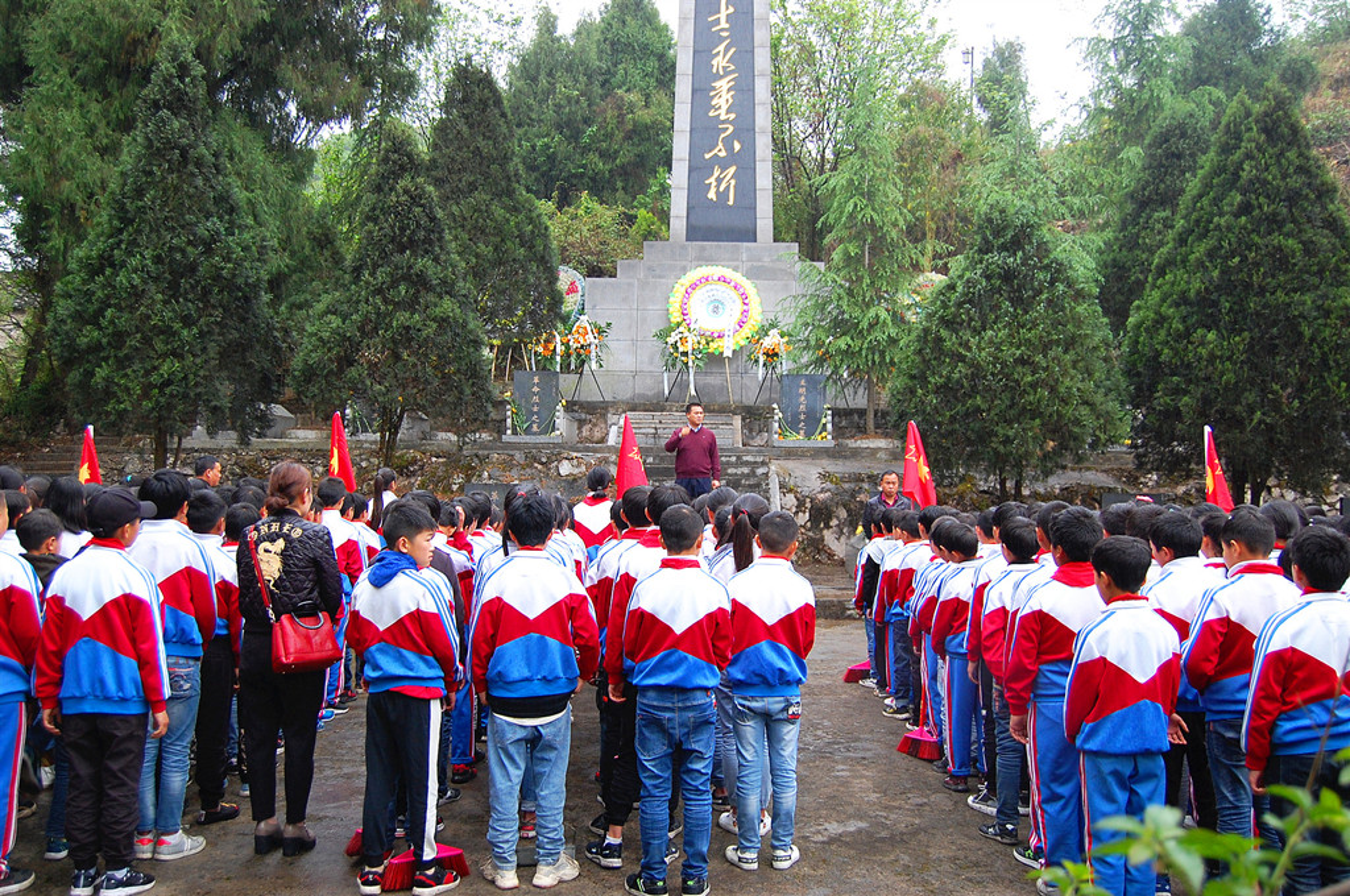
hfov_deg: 57.3
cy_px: 448
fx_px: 1236
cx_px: 675
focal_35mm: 33
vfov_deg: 39.9
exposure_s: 1/60
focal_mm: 22
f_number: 4
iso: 400
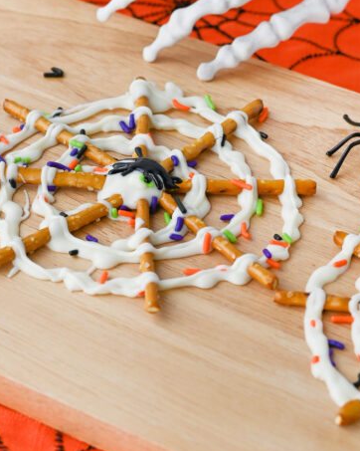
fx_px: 1413
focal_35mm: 106
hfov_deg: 14.5
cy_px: 170
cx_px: 137
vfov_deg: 18.1
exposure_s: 1/80
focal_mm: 50
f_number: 6.3
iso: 125
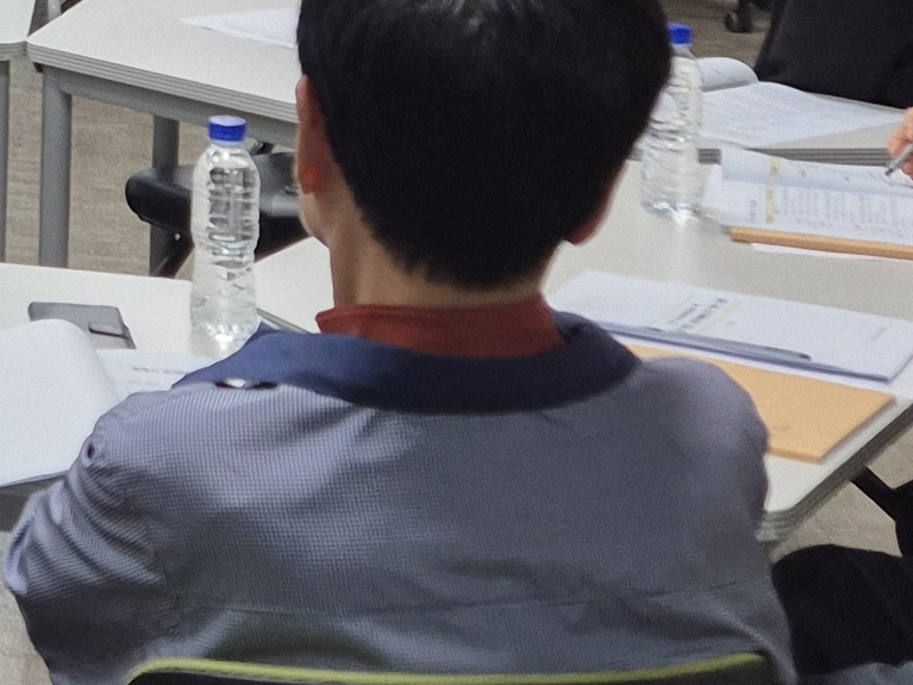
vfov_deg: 11.8
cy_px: -345
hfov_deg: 14.7
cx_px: -638
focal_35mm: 120
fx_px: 3165
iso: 100
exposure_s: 1/120
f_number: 1.8
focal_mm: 5.4
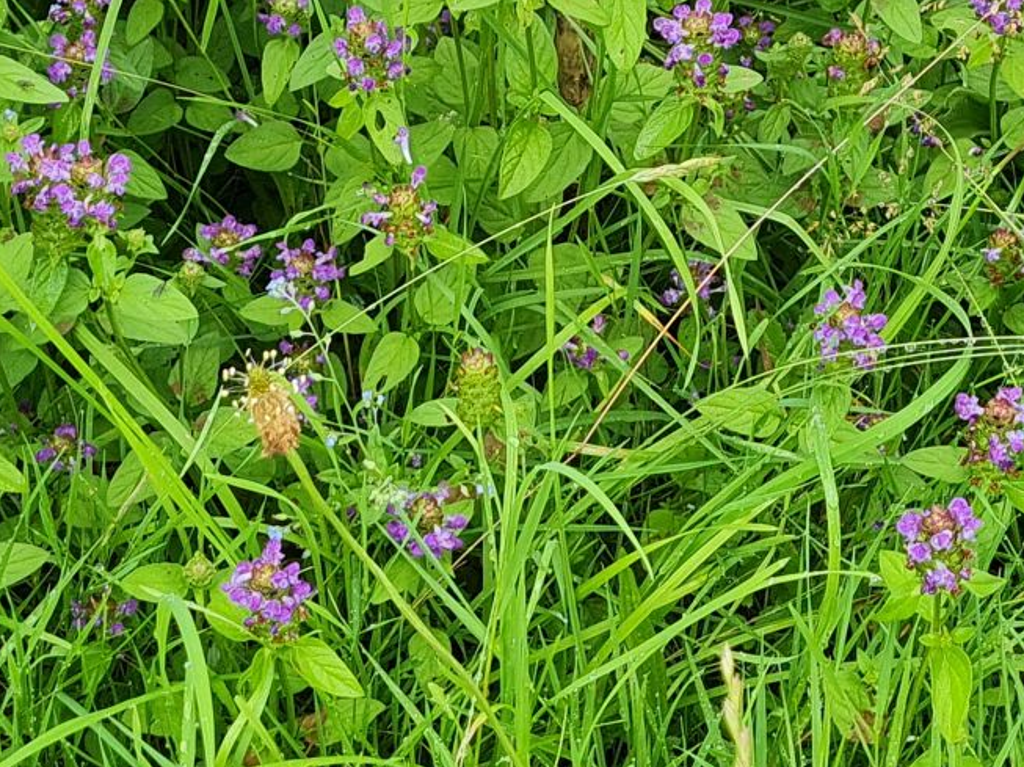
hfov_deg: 37.5
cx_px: 563
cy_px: 22
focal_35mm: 51
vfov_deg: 27.1
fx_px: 1508
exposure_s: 1/331
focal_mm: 5.4
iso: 50
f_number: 1.8
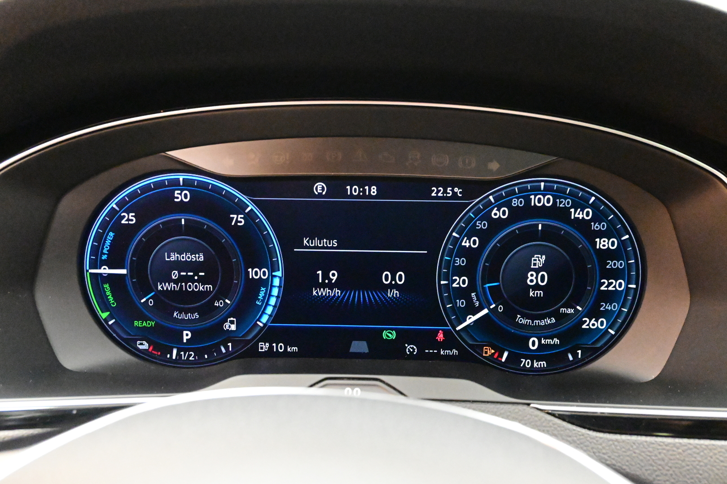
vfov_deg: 42.6
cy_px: 242
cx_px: 364
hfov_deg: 60.7
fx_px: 621
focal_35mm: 31
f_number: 5.6
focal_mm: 20.5
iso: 22800
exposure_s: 1/30
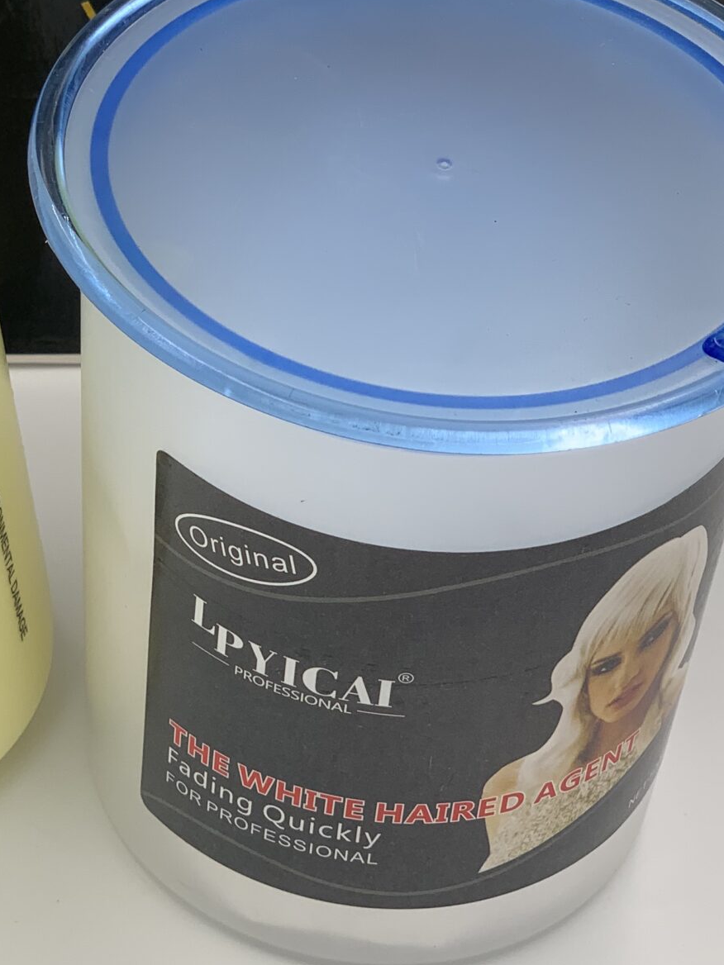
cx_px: 89
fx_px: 3179
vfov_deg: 17.3
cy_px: 406
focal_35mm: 114
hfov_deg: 12.9
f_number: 2.4
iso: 16
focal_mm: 6
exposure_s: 1/128
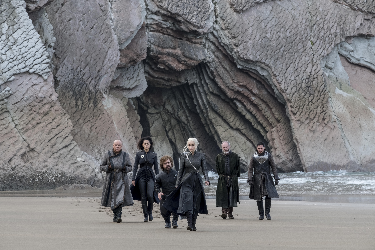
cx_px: 188
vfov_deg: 6.5
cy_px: 125
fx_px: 2187
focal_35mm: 210
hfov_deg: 9.8
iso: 800
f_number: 10
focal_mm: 140
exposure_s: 1/250
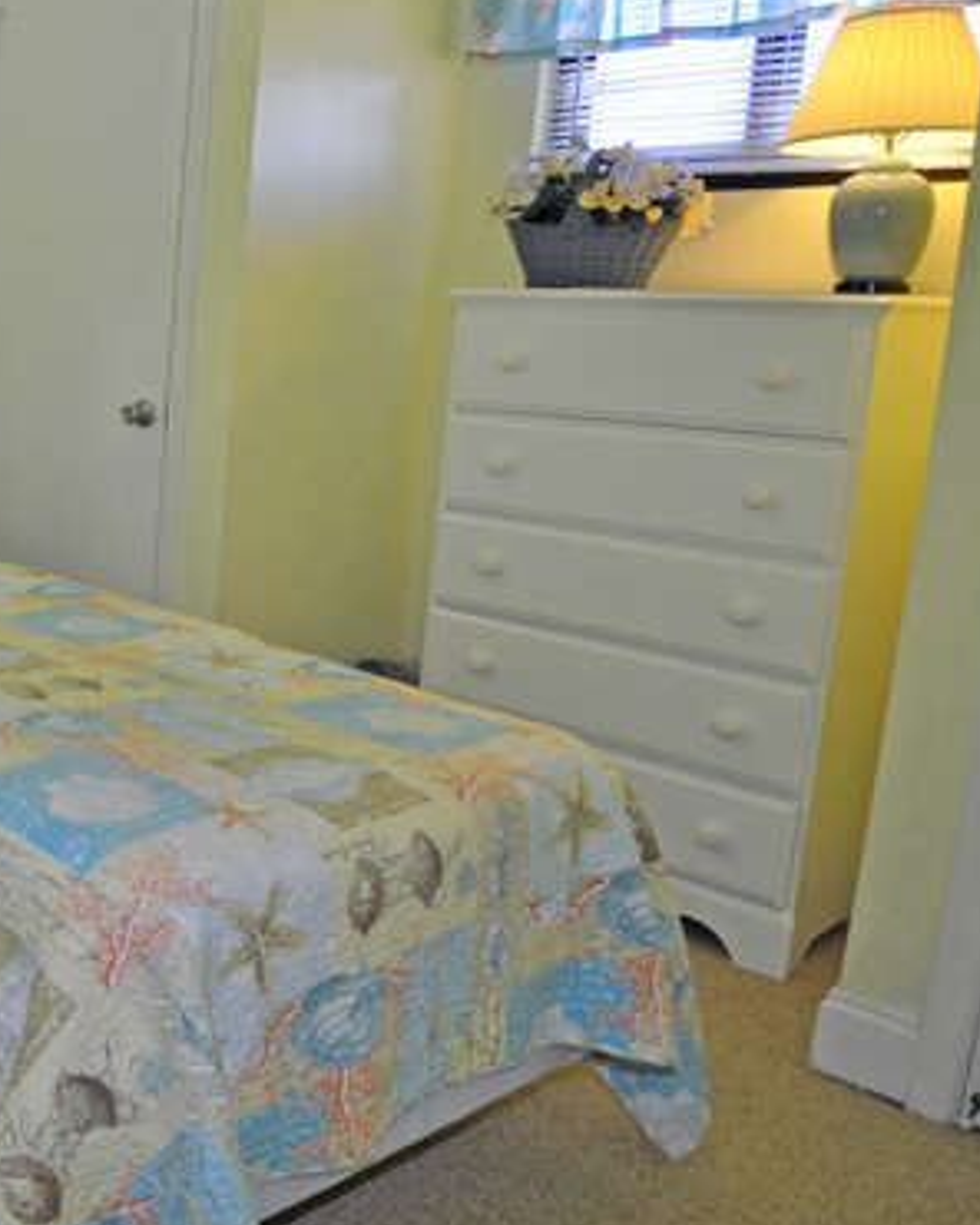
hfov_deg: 32.7
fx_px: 1269
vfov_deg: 51.3
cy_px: 507
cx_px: -265
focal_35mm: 35
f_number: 4
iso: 400
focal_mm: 12
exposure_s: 1/60
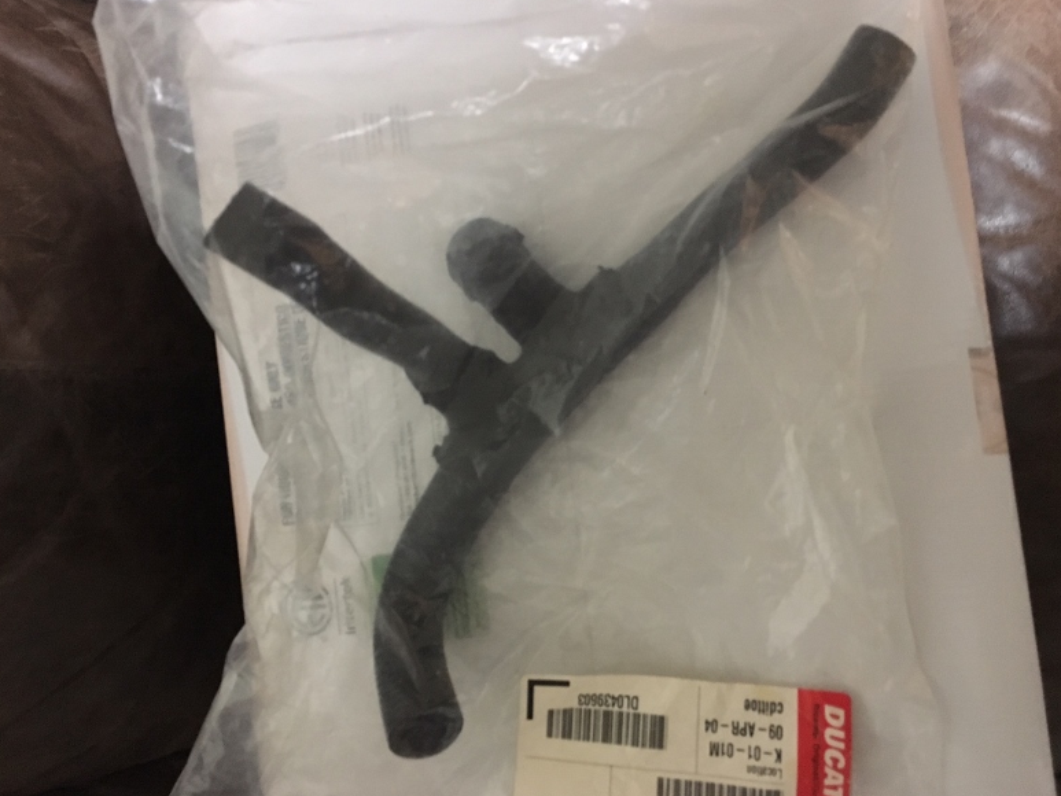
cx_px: 545
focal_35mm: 30
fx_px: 920
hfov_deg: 59.9
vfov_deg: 46.8
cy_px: 402
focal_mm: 4.15
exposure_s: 1/15
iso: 500
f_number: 2.2
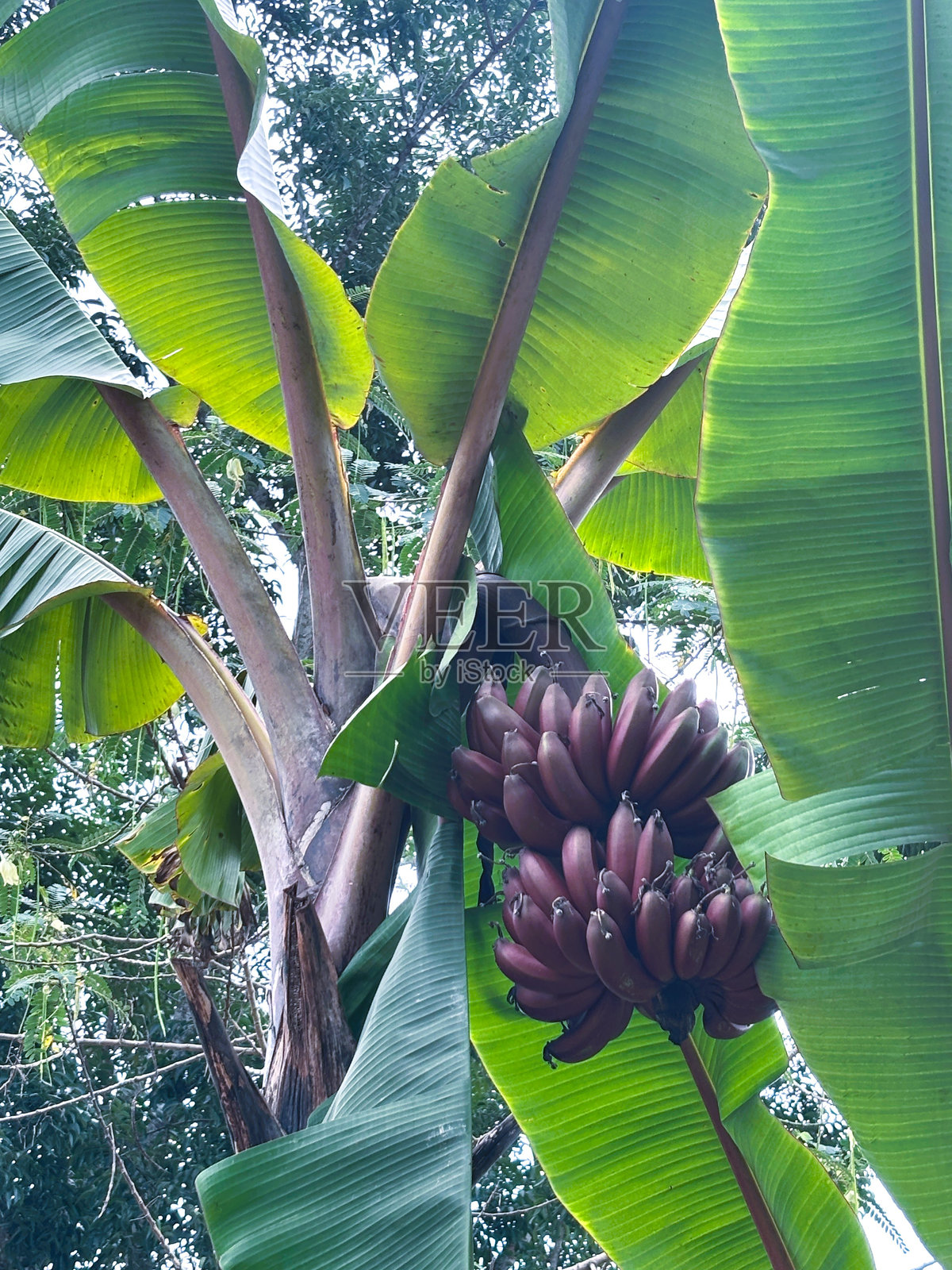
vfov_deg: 27.0
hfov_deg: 20.4
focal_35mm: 72
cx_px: 476
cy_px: 635
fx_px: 2640
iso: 32
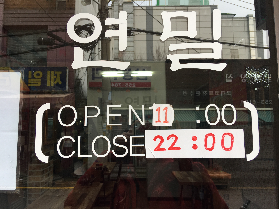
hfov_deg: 61.7
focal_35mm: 29
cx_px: 140
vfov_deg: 48.2
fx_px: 234
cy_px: 104
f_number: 2.2
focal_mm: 4.15
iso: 25
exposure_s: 1/60
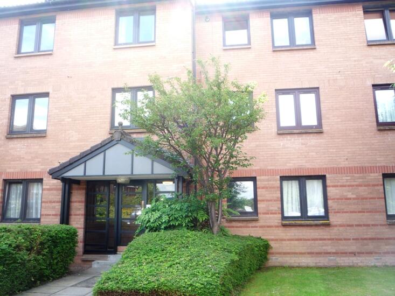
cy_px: 148
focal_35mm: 30
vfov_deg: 46.8
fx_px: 342
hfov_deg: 60.0
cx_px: 198
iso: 100
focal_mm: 5.2
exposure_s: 1/80
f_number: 3.3
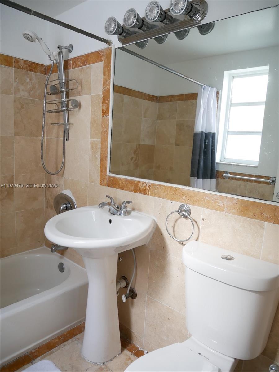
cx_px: 140
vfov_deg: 71.6
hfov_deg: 56.8
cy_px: 186
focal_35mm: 24
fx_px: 258
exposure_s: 1/60
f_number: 3.5
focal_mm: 12
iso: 640
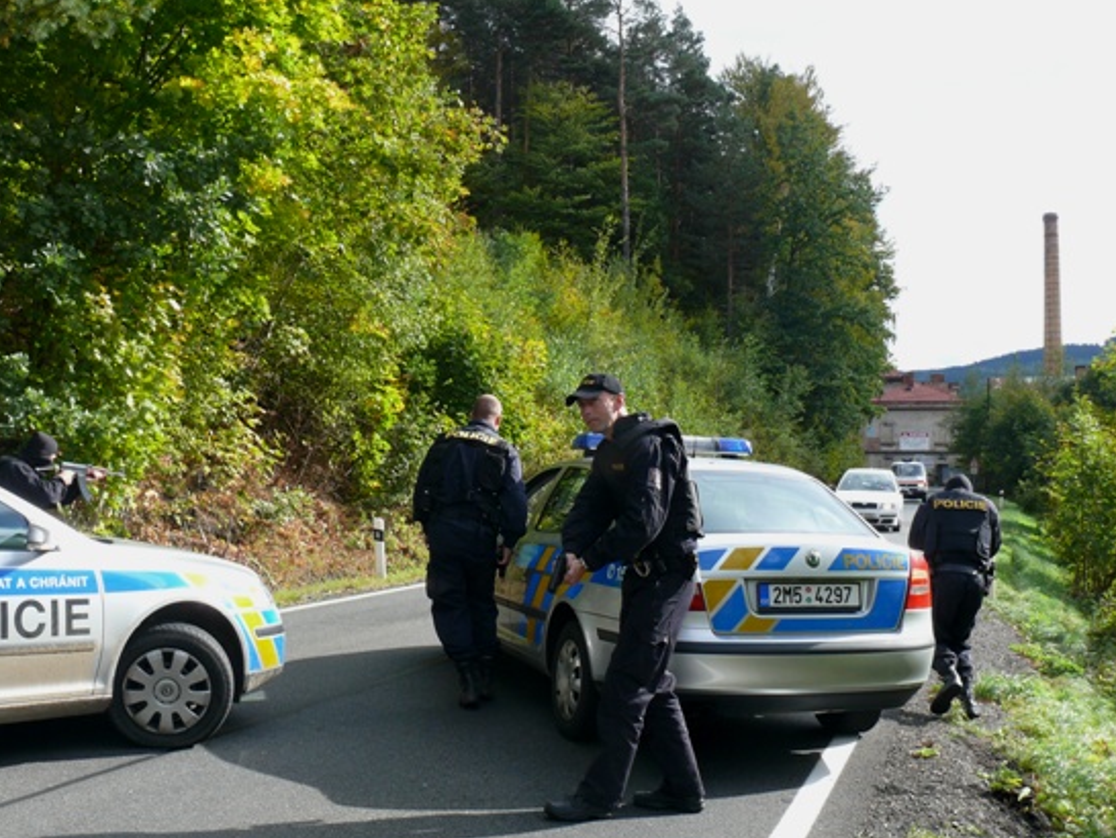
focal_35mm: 41
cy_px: 448
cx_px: 486
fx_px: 1322
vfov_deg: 35.1
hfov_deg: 45.7
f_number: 5.6
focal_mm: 7.4
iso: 100
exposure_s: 1/250
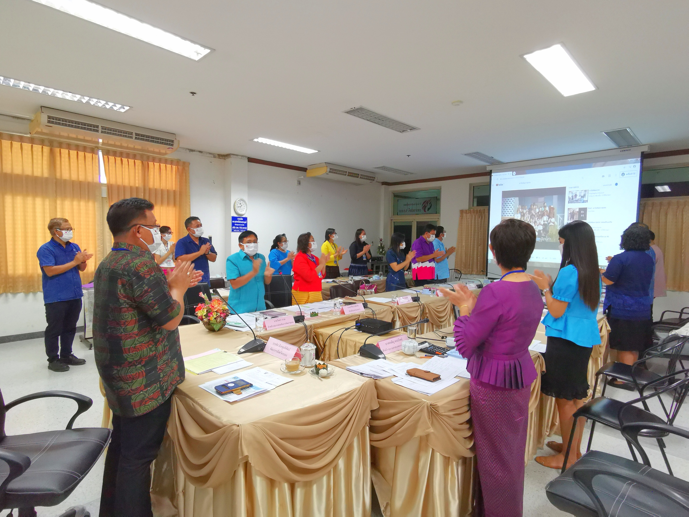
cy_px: 258
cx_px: 344
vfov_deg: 68.7
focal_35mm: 19
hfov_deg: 84.7
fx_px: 378
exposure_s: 1/50
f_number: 2.2
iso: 250
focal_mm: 2.35
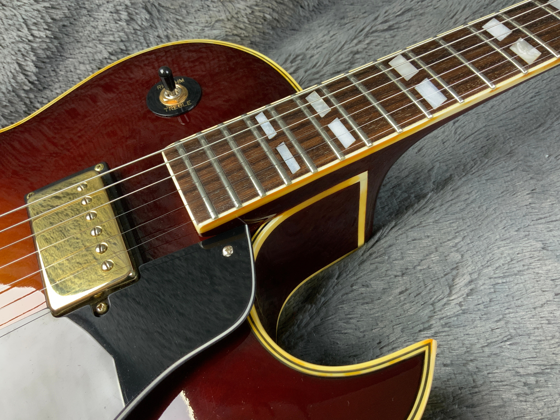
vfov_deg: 48.2
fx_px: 469
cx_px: 280
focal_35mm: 29
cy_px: 210
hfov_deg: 61.7
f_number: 1.8
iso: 125
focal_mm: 3
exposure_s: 1/60
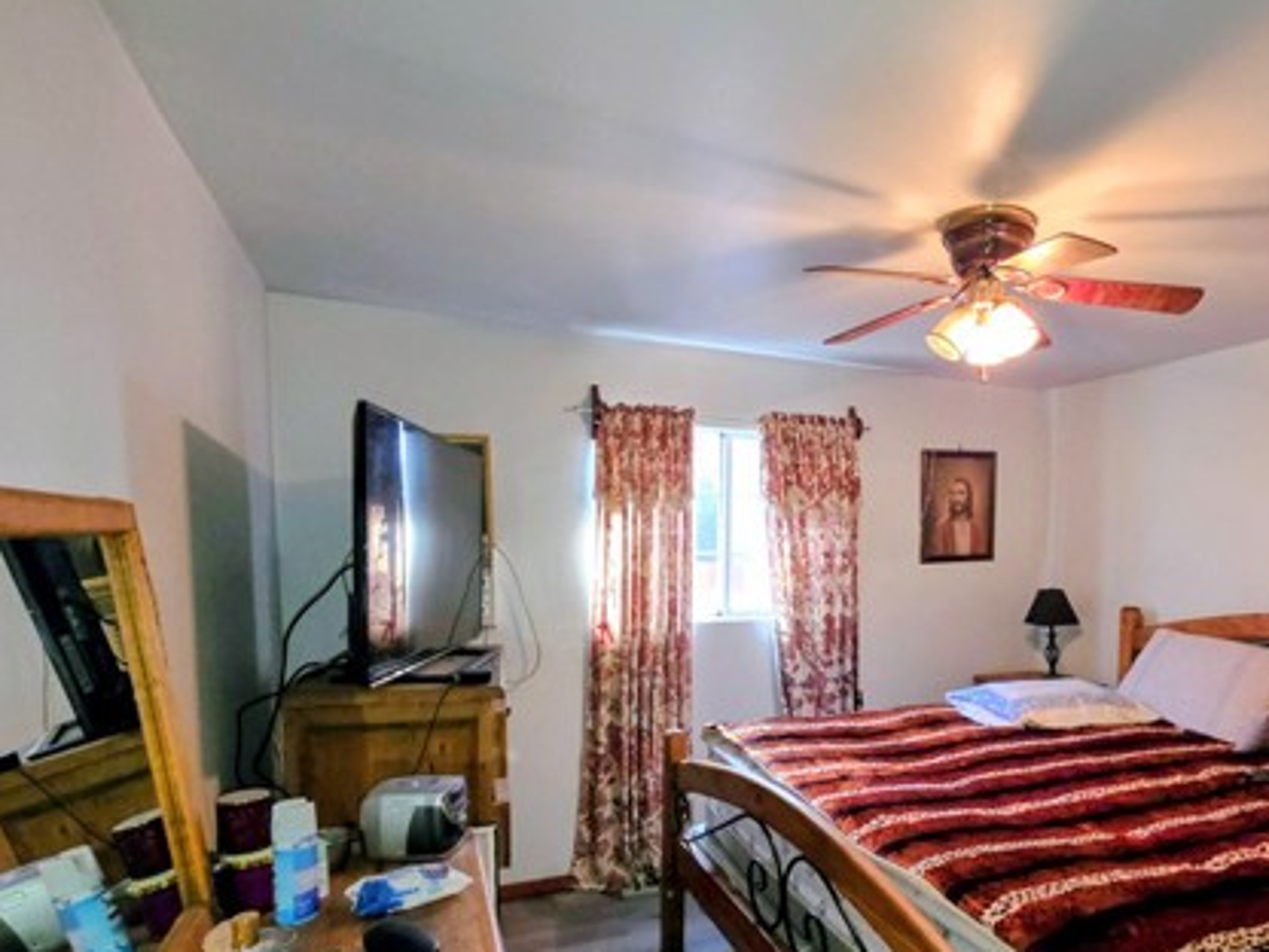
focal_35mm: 20
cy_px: 577
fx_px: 733
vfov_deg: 65.3
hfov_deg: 80.5
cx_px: 778
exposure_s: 1/60
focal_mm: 2.2
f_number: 1.9
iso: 160
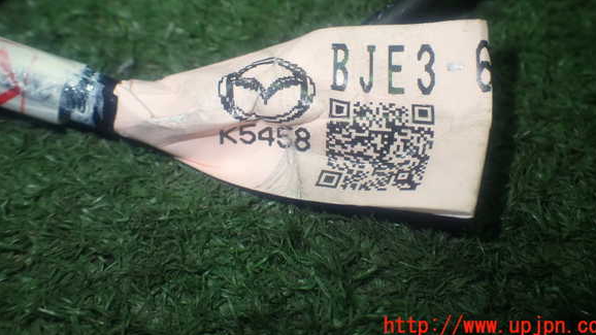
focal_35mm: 43
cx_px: 307
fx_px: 679
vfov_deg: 27.5
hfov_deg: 47.4
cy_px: 107
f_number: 2.7
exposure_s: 1/80
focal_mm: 6.83
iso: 160
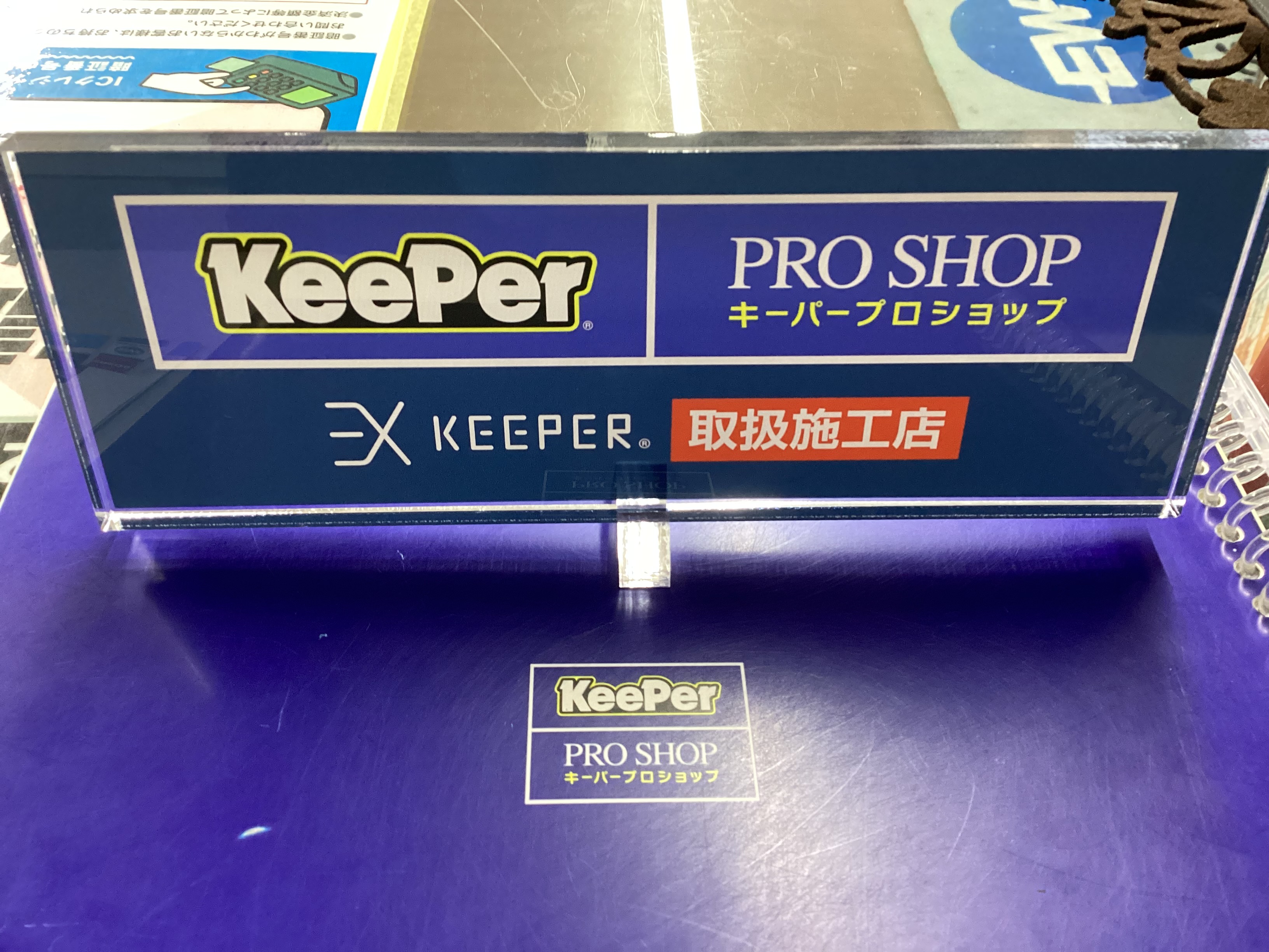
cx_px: 634
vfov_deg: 45.4
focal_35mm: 31
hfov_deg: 58.4
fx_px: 1136
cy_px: 476
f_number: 2.4
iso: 320
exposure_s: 1/60
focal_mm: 3.3
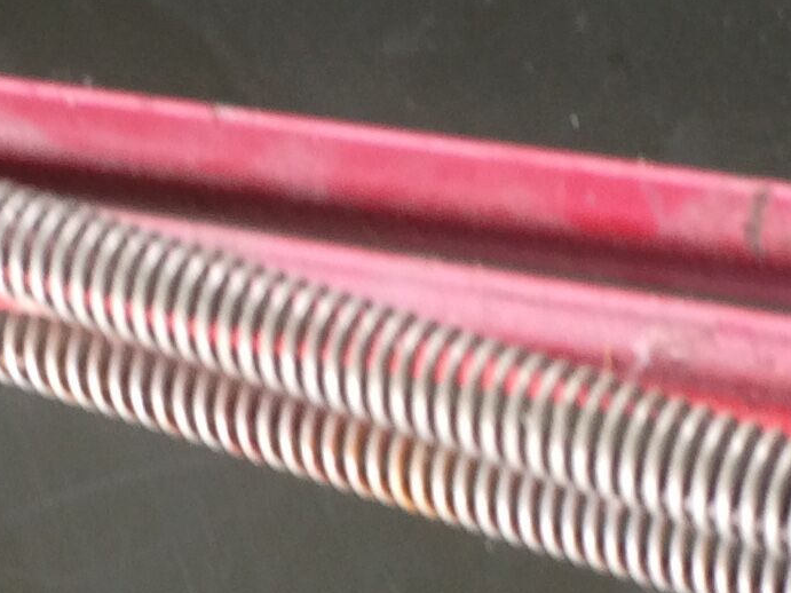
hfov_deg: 14.4
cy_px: 497
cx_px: 353
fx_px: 3130
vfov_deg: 10.8
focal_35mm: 137
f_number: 2.2
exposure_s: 1/50
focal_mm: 4.15
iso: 40
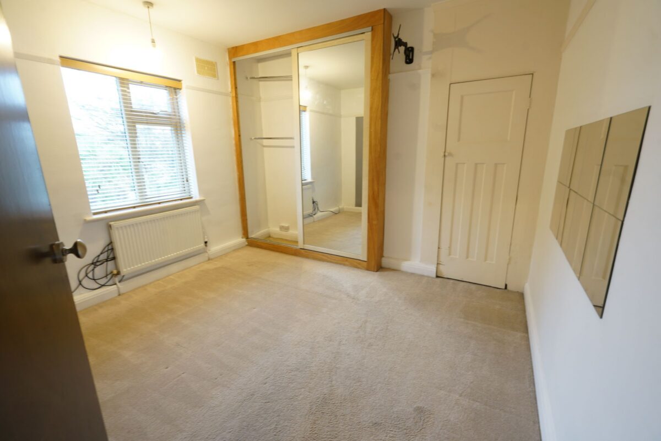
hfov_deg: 96.7
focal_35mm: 16
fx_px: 294
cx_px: 330
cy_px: 220
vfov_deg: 73.8
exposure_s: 1/3
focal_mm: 16
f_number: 7.1
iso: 400
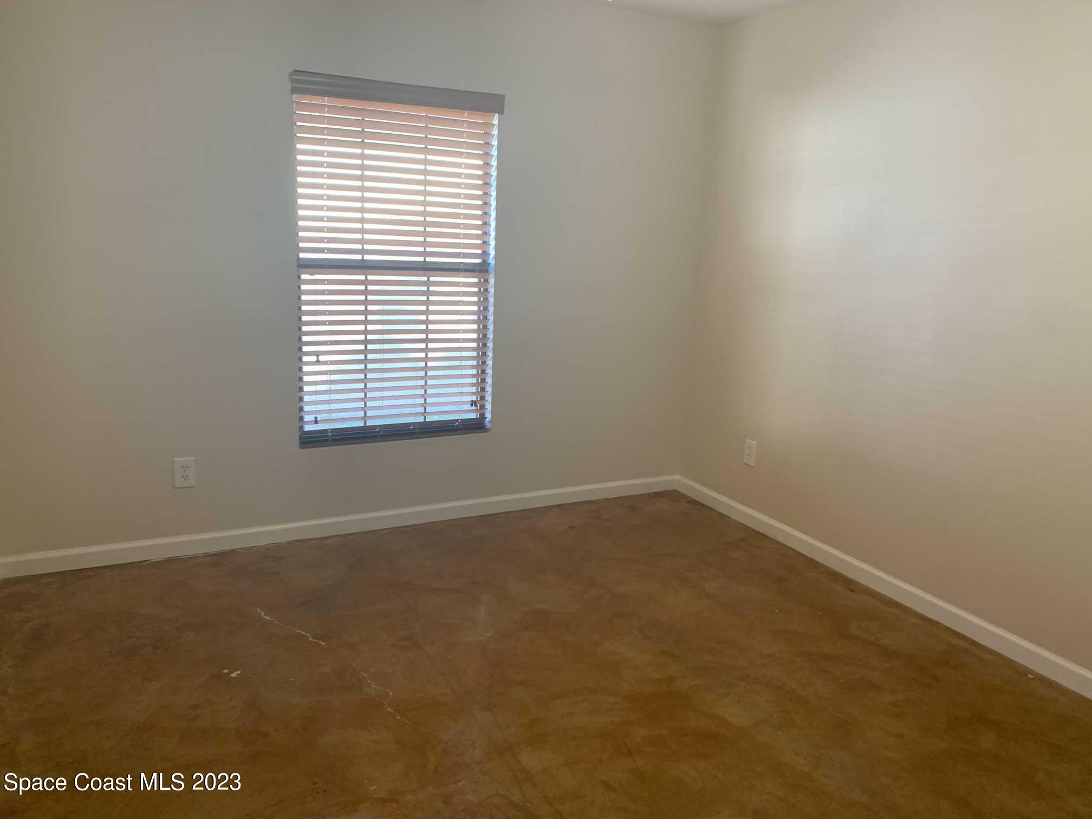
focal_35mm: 26
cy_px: 410
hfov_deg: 67.3
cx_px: 546
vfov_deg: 53.1
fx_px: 820
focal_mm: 4.25
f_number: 1.8
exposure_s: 1/60
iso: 160
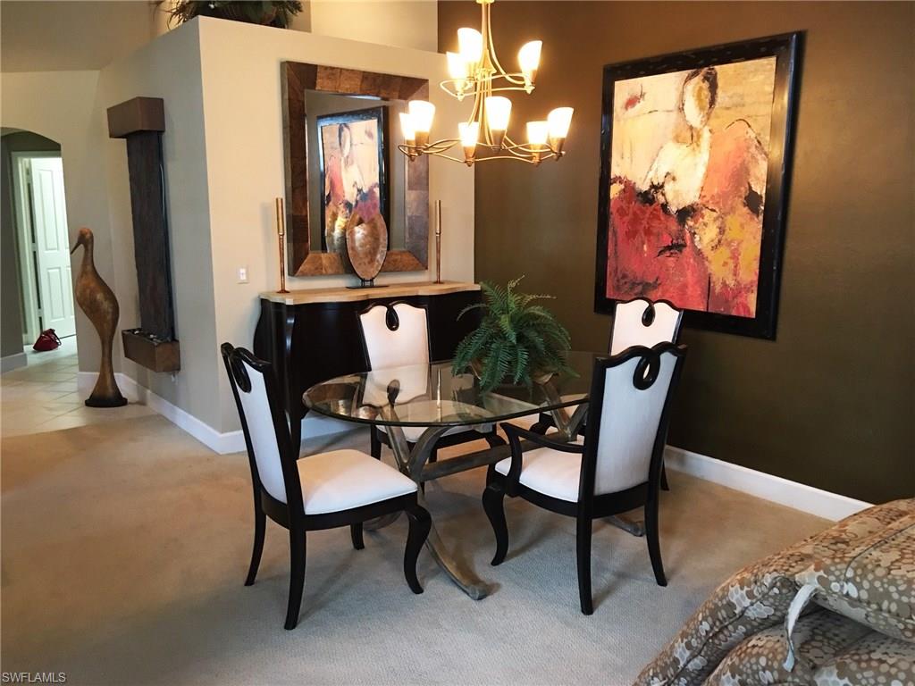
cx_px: 458
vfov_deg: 48.2
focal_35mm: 29
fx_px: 767
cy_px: 343
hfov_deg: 61.7
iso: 100
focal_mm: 4.15
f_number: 2.2
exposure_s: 1/15
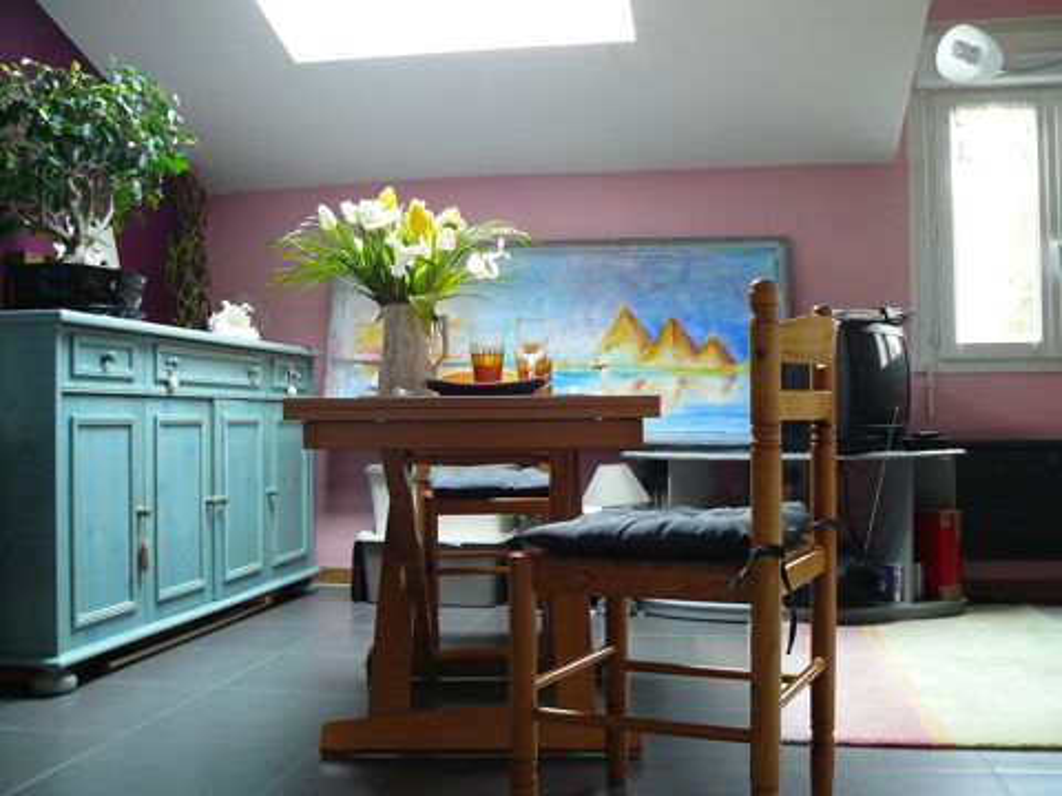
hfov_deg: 51.4
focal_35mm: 36
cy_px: 398
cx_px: 531
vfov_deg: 39.7
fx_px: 1104
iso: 200
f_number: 2.8
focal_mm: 6
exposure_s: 1/20
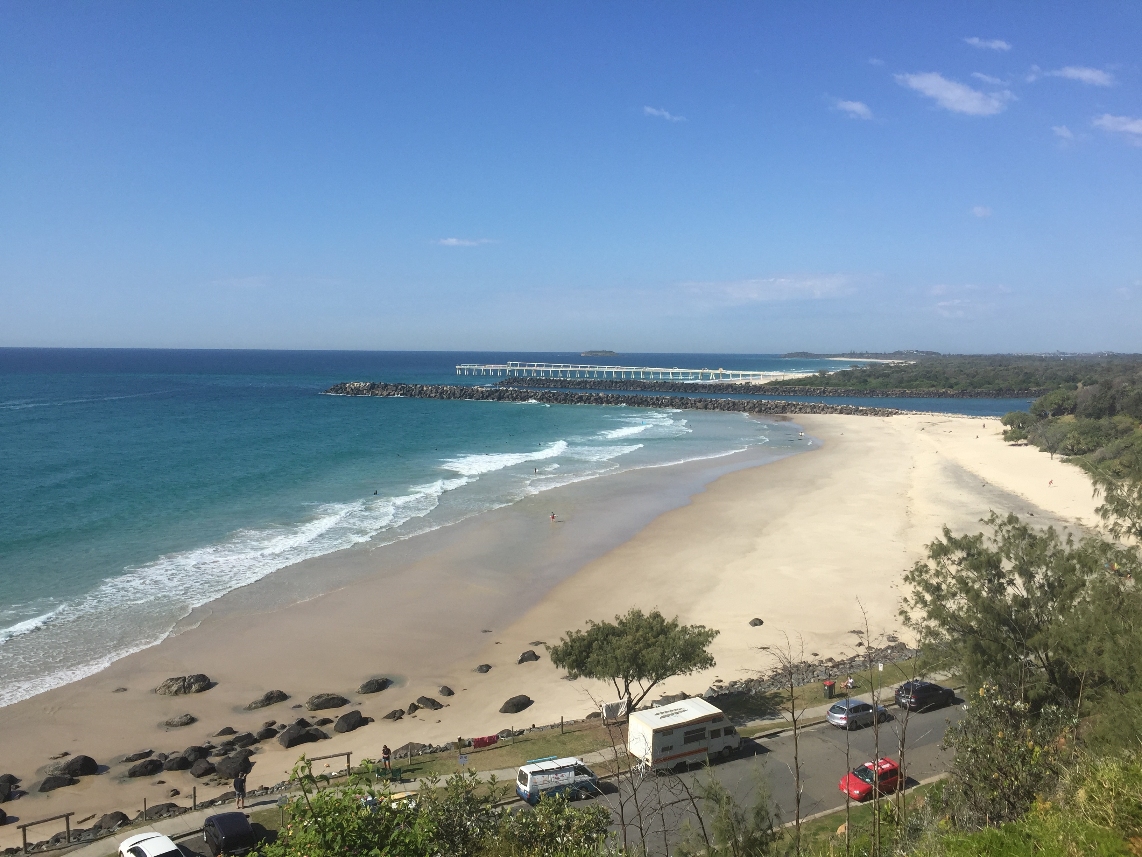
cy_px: 428
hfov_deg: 61.7
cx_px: 571
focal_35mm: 29
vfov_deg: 48.2
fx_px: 957
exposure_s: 1/2639
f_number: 2.2
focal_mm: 4.15
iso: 32
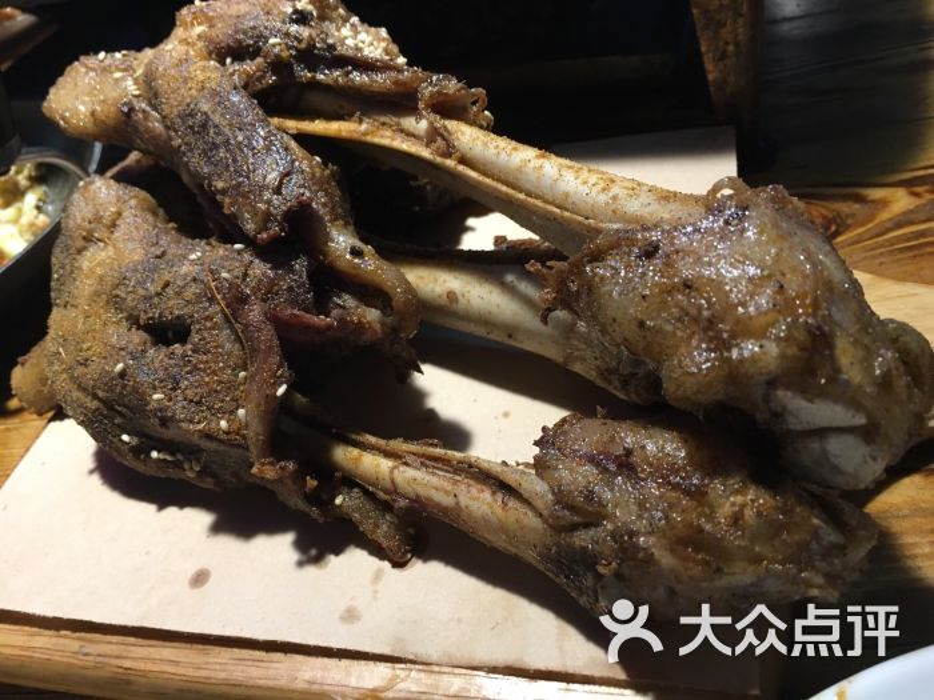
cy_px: 350
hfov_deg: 61.7
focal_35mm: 29
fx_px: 782
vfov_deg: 48.2
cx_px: 467
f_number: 2.2
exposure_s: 1/33
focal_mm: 4.15
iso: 125
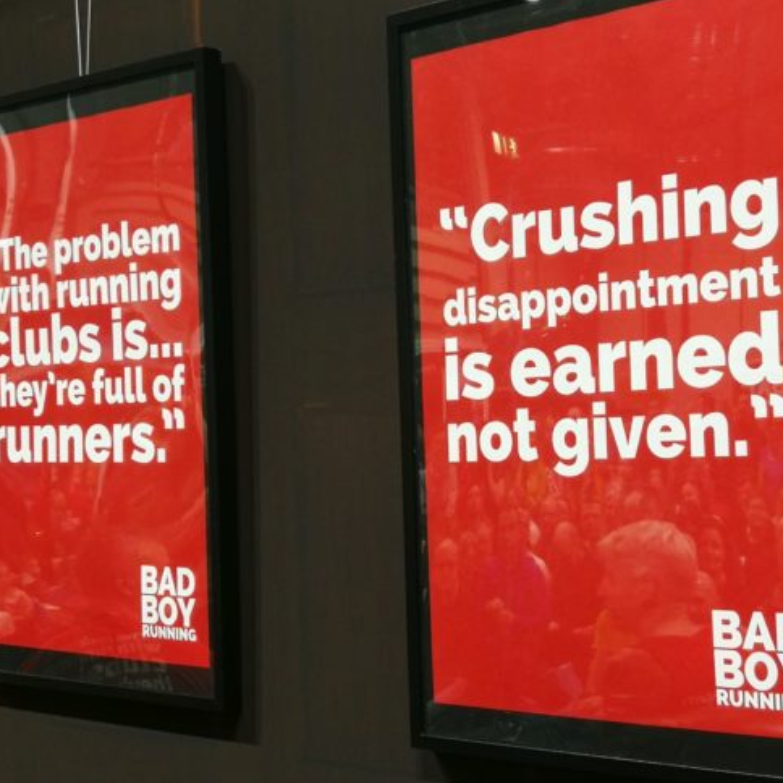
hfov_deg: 27.3
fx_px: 1612
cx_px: 437
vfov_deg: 27.3
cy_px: 392
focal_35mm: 63
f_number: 1.8
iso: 400
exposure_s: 1/33.3
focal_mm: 3.95
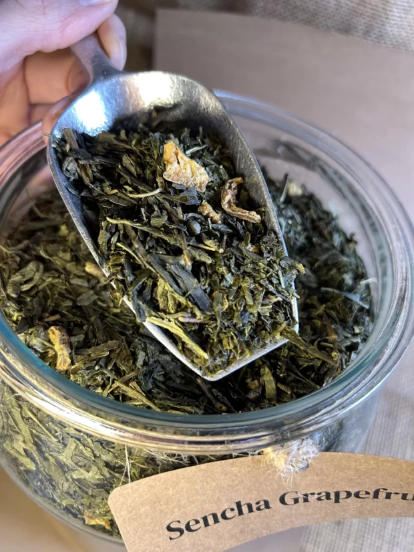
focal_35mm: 26
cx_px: 207
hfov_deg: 53.1
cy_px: 276
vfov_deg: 67.3
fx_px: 415
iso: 125
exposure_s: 1/60
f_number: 1.5
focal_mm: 5.7
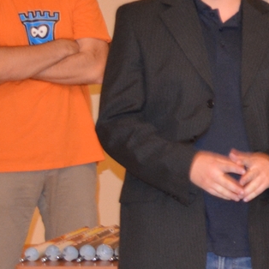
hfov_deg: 9.5
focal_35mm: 169
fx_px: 1486
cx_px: 585
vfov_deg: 10.3
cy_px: 137
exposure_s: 1/60
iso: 1800
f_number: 4
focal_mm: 26
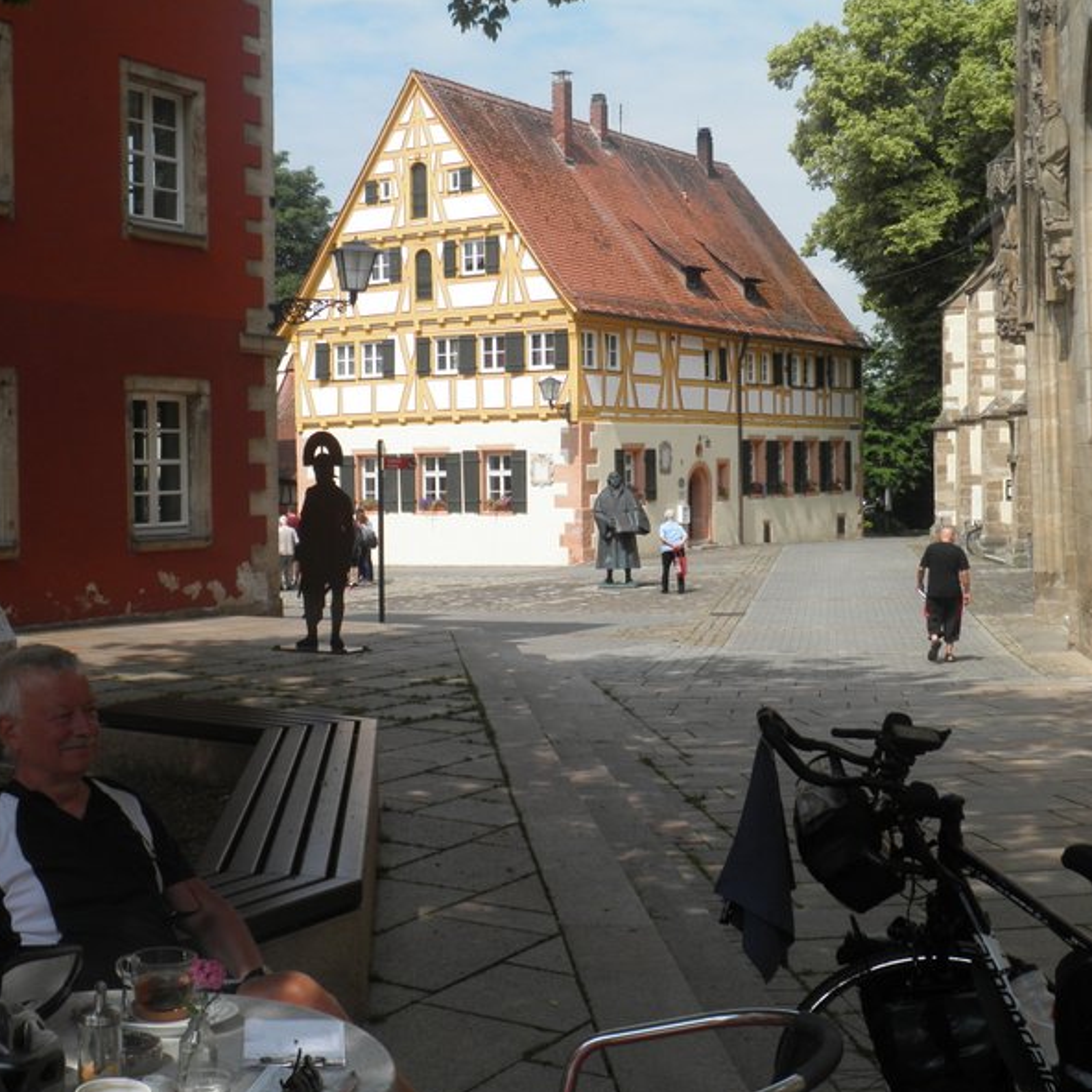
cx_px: 502
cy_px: 550
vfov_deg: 34.7
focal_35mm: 49
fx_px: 1749
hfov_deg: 34.7
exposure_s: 1/100
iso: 64
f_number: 10
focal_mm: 7.3
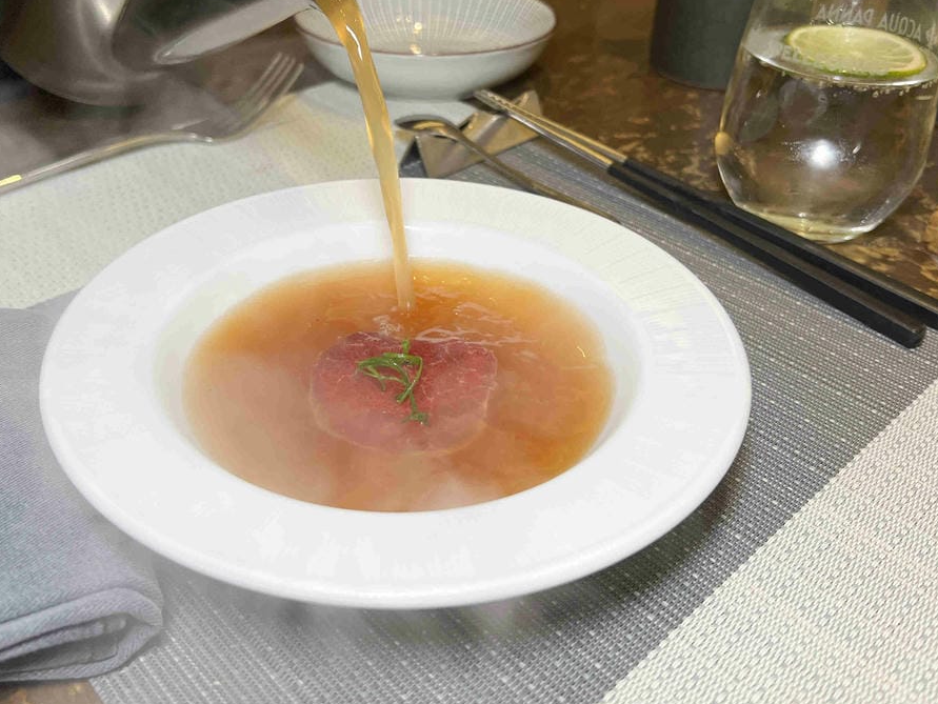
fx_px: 949
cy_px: 266
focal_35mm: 35
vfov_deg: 40.5
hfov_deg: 52.5
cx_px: 422
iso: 80
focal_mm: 5.7
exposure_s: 1/121
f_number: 1.5
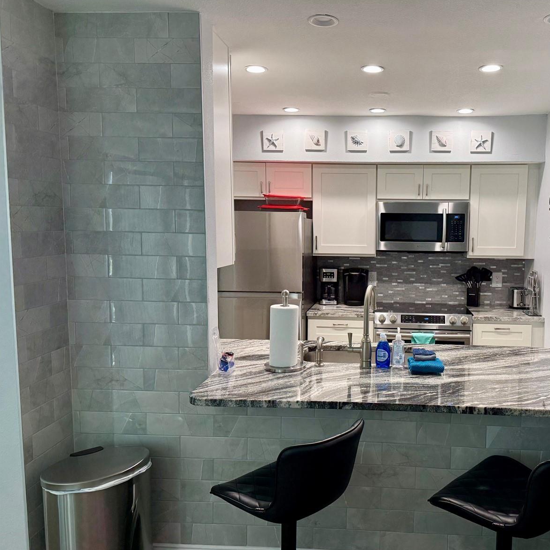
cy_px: 279
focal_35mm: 29
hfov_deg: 54.3
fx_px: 521
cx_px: 375
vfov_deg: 55.6
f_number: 1.78
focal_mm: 6.76
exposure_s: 1/120
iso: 200
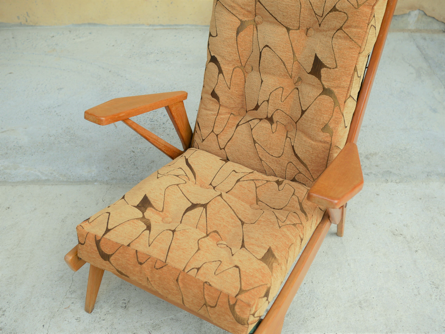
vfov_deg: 36.0
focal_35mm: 40
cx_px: 222
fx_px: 514
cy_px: 167
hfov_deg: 46.8
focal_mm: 20
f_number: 2.8
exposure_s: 1/320
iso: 200
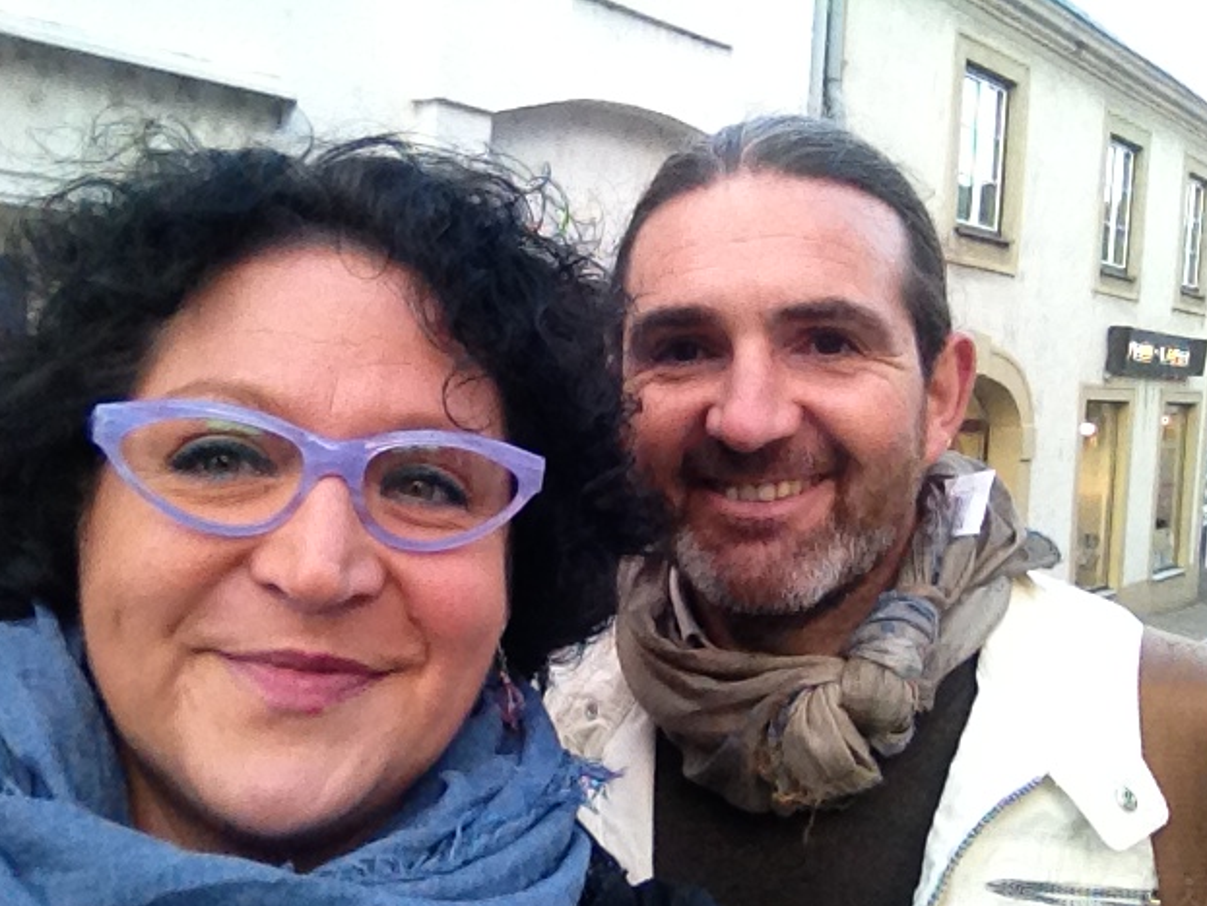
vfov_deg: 39.7
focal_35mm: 36
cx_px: 609
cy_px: 464
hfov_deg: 51.3
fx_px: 1256
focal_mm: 1.85
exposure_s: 1/120
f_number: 2.4
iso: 200
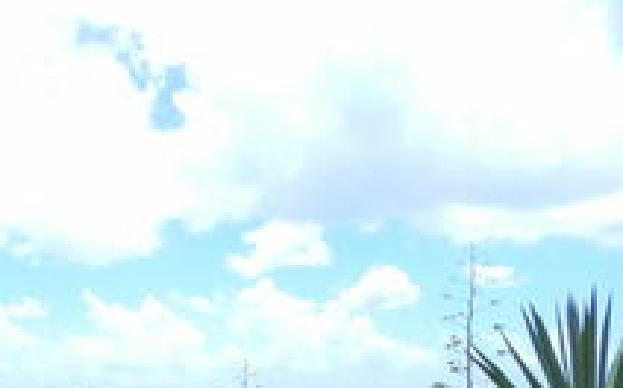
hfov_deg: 41.2
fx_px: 746
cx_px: 44
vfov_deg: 26.8
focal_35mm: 44
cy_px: 423
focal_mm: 4
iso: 125
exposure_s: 1/1500
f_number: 3
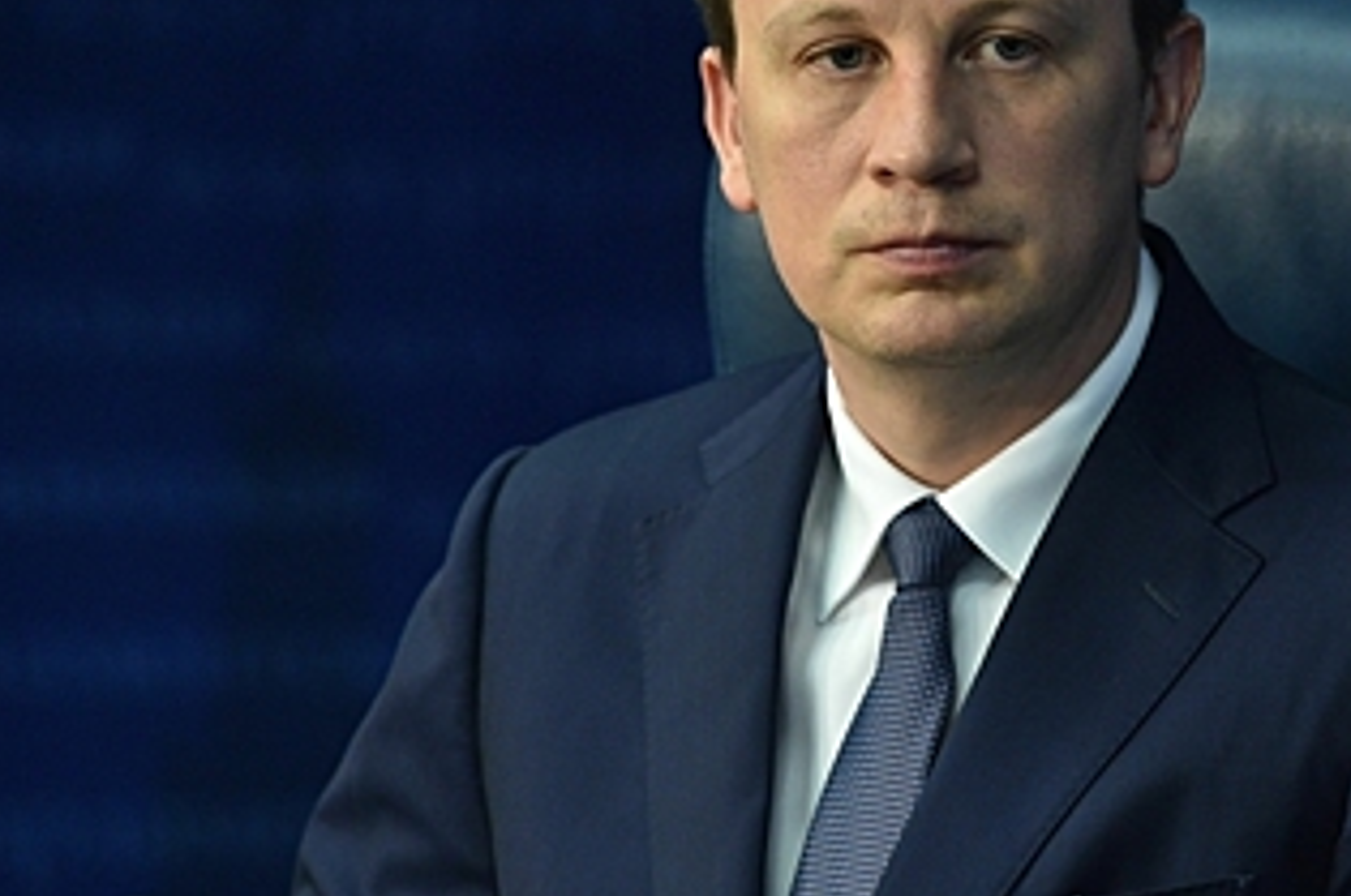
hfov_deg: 6.2
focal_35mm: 335
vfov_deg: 4.1
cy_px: 352
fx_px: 12552
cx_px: 950
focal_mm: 200
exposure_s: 1/320
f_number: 4
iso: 2000
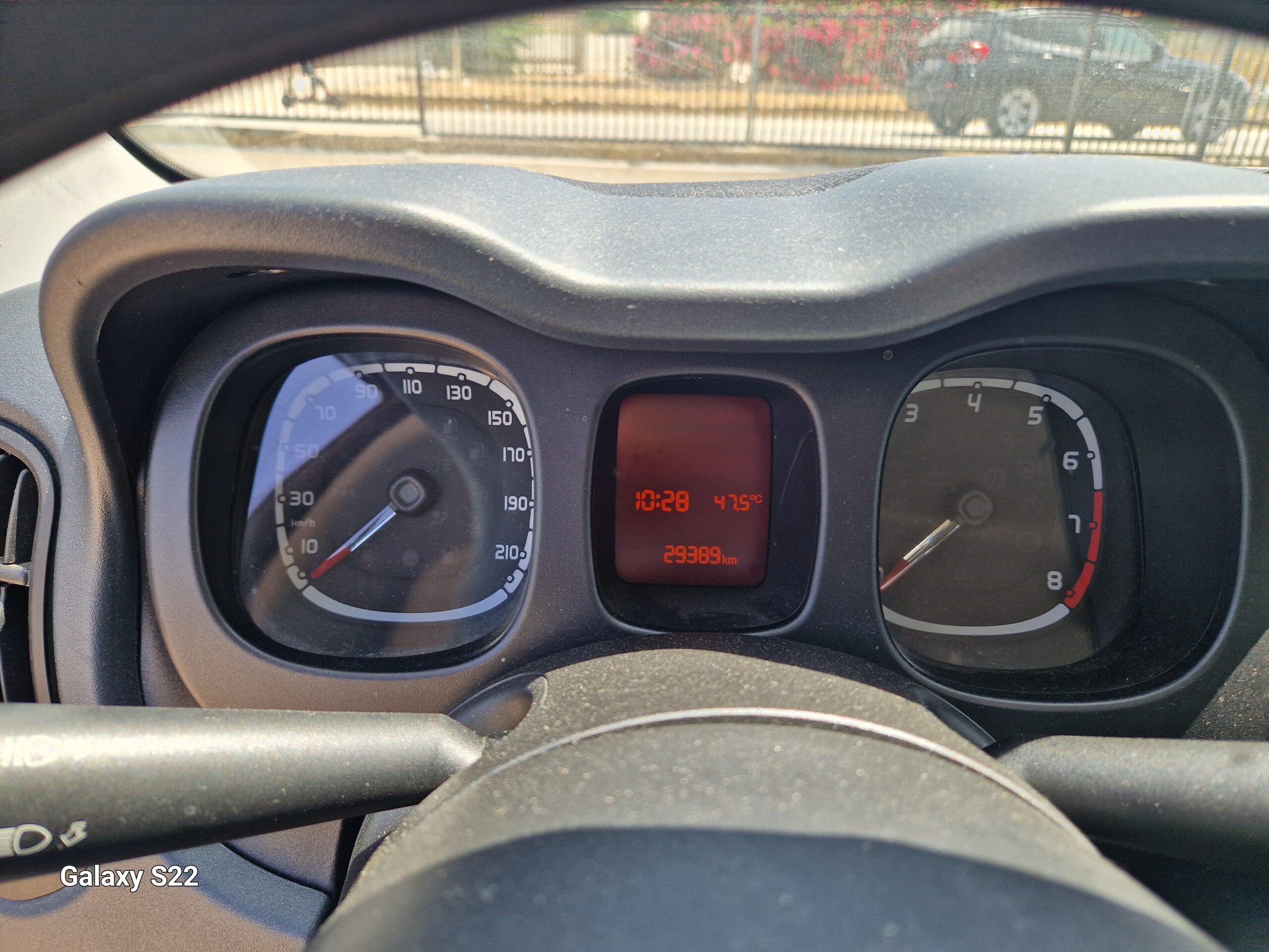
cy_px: 476
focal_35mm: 23
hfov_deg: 73.9
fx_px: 843
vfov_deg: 58.9
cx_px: 634
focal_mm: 5.4
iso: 50
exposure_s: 1/209
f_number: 1.8
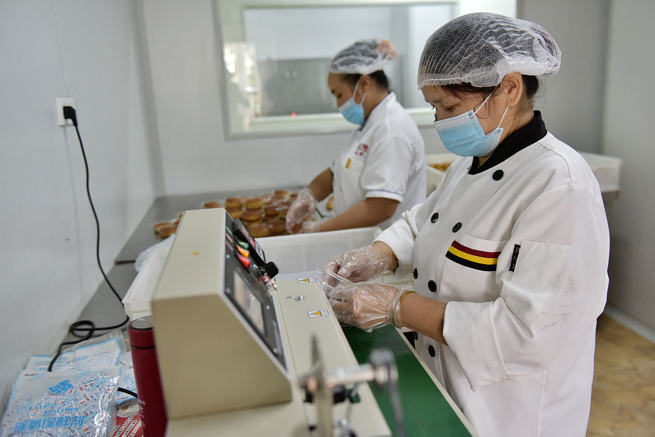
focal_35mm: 31
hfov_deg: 60.3
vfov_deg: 42.4
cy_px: 218
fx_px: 564
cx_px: 328
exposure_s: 1/200
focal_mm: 31
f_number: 3.2
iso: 1600
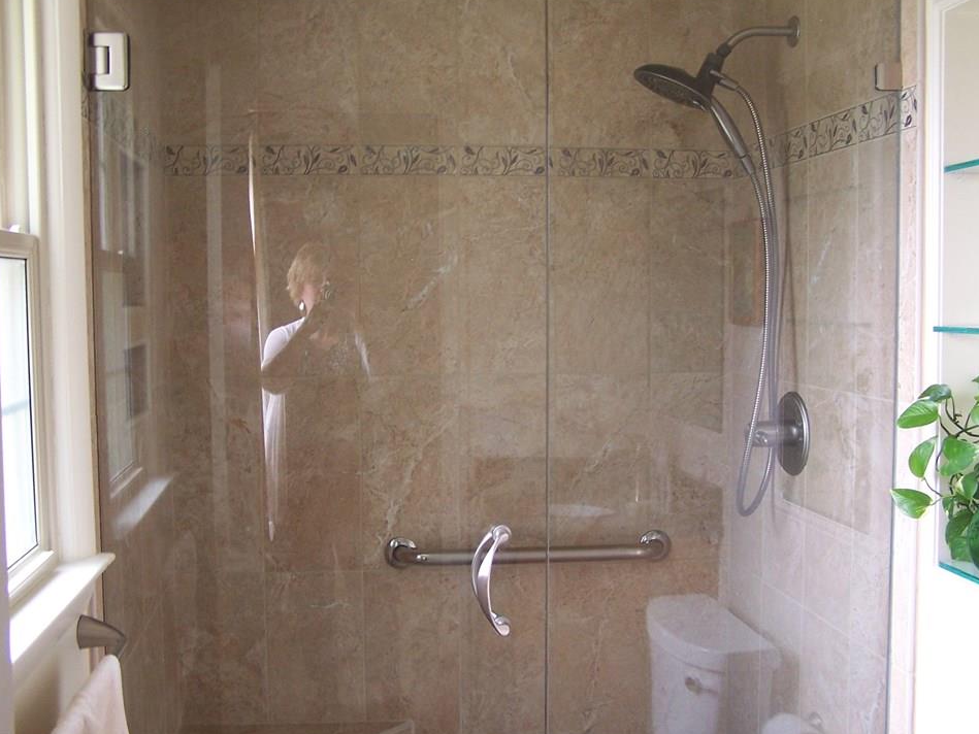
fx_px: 1160
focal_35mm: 41
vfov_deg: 35.1
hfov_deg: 45.8
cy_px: 382
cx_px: 487
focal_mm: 6.3
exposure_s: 1/10
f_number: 2.8
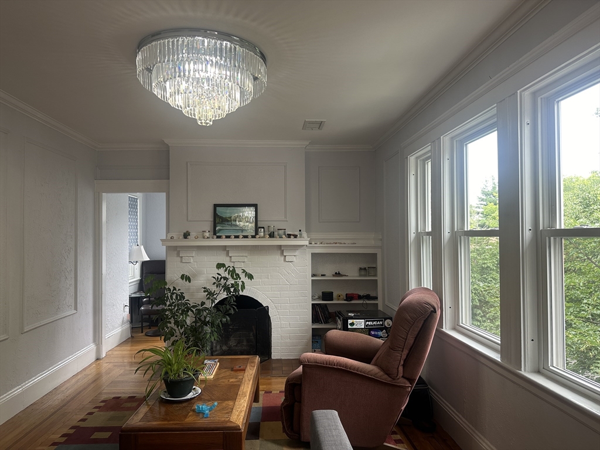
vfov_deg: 56.8
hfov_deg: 71.6
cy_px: 225
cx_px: 300
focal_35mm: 24
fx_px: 416
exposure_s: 1/120
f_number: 1.78
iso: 80
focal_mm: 6.86
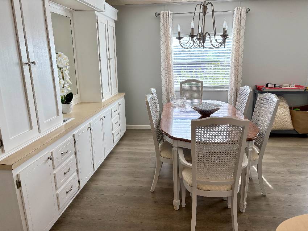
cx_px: 154
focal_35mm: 26
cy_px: 116
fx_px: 231
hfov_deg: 67.3
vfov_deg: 53.0
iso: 125
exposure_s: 1/147
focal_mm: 5.96
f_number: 1.6
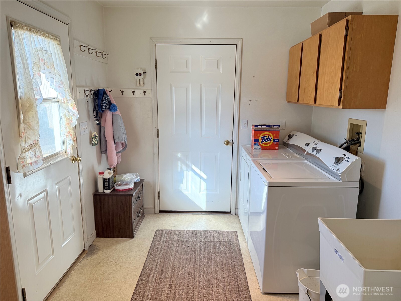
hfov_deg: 71.6
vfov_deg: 56.8
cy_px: 150
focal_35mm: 24
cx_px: 200
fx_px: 278
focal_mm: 6.76
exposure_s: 1/239
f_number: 1.78
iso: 125
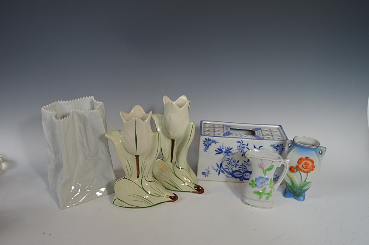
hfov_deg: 62.0
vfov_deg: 43.5
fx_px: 307
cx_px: 184
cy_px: 122
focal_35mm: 30
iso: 400
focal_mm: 20
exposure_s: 1/80
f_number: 4.5
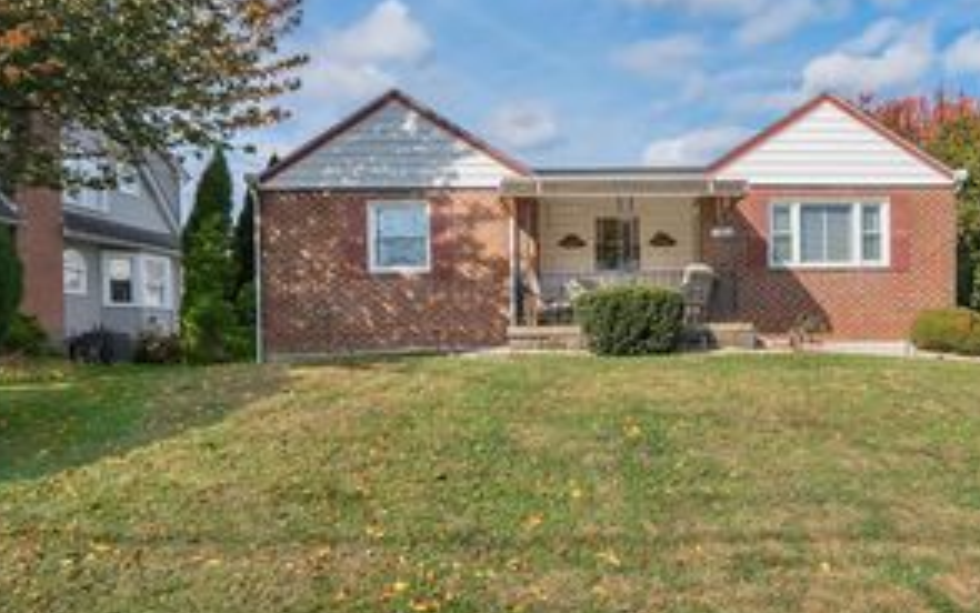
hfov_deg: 67.3
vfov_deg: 46.2
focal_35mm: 27
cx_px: 630
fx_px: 718
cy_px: 331
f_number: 8
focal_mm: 15.5
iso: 400
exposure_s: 1/1250
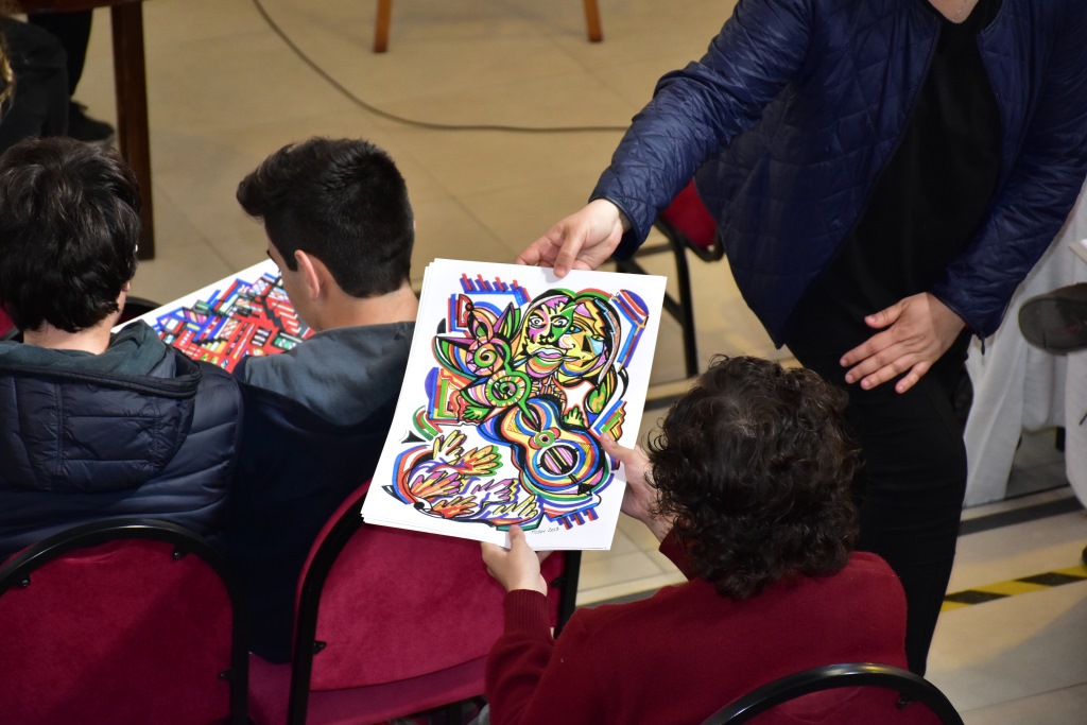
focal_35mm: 142
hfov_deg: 14.4
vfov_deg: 9.6
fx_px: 4303
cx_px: 544
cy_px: 362
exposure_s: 1/250
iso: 1600
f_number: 5.3
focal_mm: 95
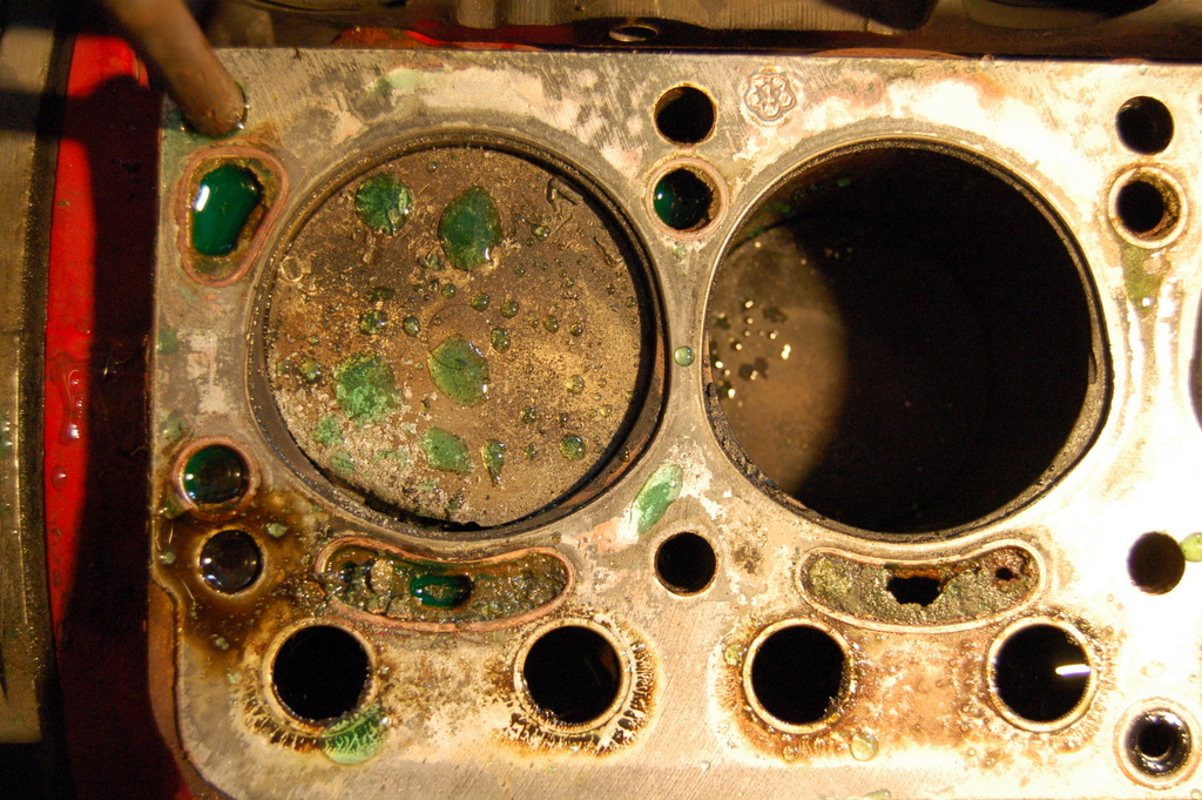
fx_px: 1601
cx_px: 601
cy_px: 400
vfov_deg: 28.0
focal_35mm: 48
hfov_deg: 41.1
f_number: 4.5
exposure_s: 1/15
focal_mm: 32
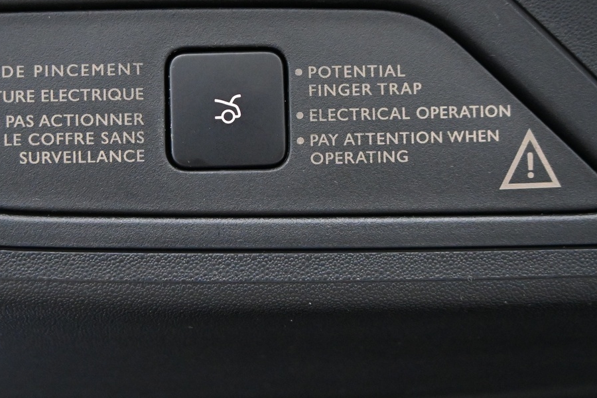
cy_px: 110
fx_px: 2239
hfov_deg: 15.2
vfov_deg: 10.1
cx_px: 230
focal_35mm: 135
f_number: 7.1
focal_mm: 50
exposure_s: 1/160
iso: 5000
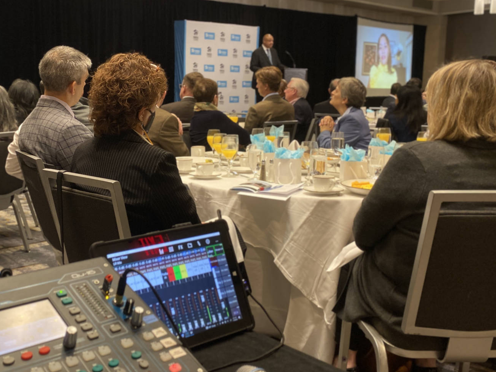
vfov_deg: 36.0
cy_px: 179
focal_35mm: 40
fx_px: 573
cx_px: 167
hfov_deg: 46.1
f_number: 1.8
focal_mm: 4.25
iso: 125
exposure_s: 1/60
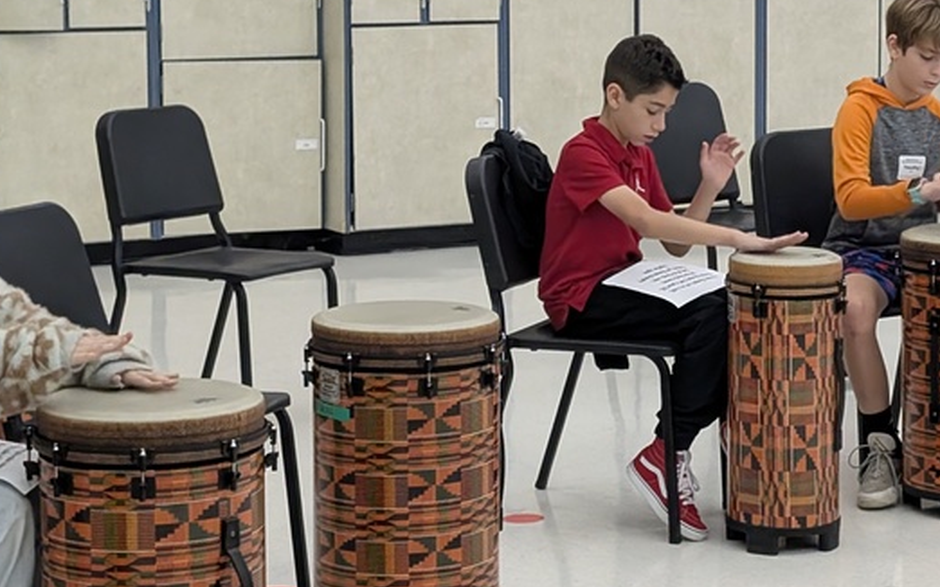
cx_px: 722
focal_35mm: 102
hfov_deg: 20.2
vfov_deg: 12.8
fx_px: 2612
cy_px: 206
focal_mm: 6.9
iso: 1025
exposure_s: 1/1255
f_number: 1.68
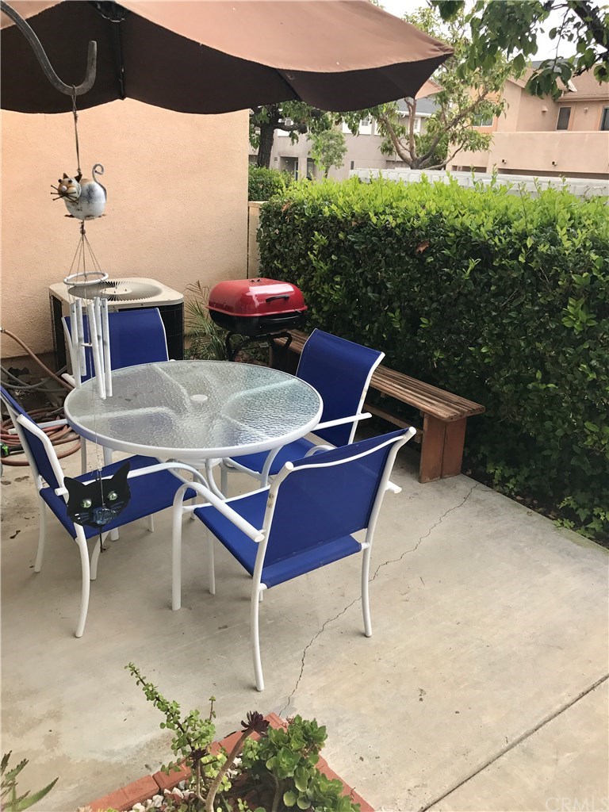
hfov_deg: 49.7
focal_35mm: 28
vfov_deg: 63.4
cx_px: 304
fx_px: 657
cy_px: 406
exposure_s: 1/921
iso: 20
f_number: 1.8
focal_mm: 3.99
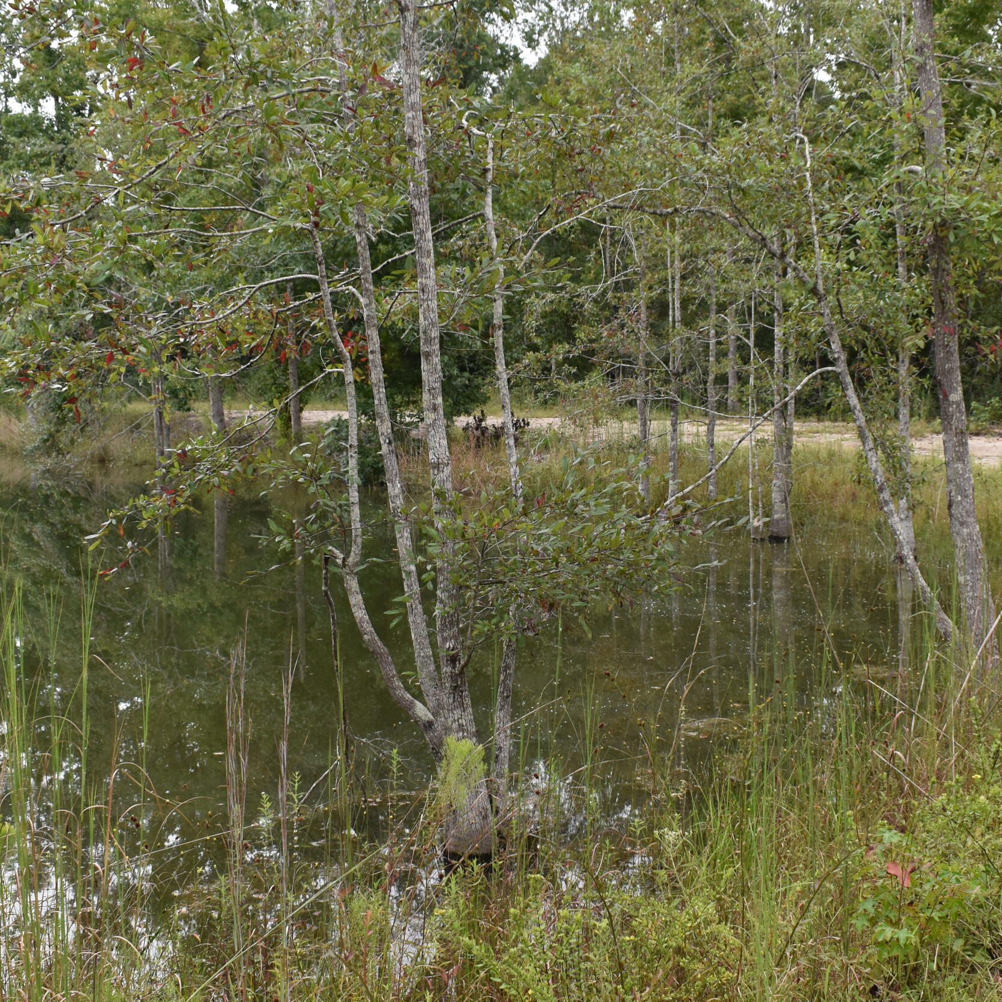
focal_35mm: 46
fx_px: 1506
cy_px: 531
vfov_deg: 36.8
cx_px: 537
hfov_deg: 36.8
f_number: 6.3
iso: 400
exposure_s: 1/160
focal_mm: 20
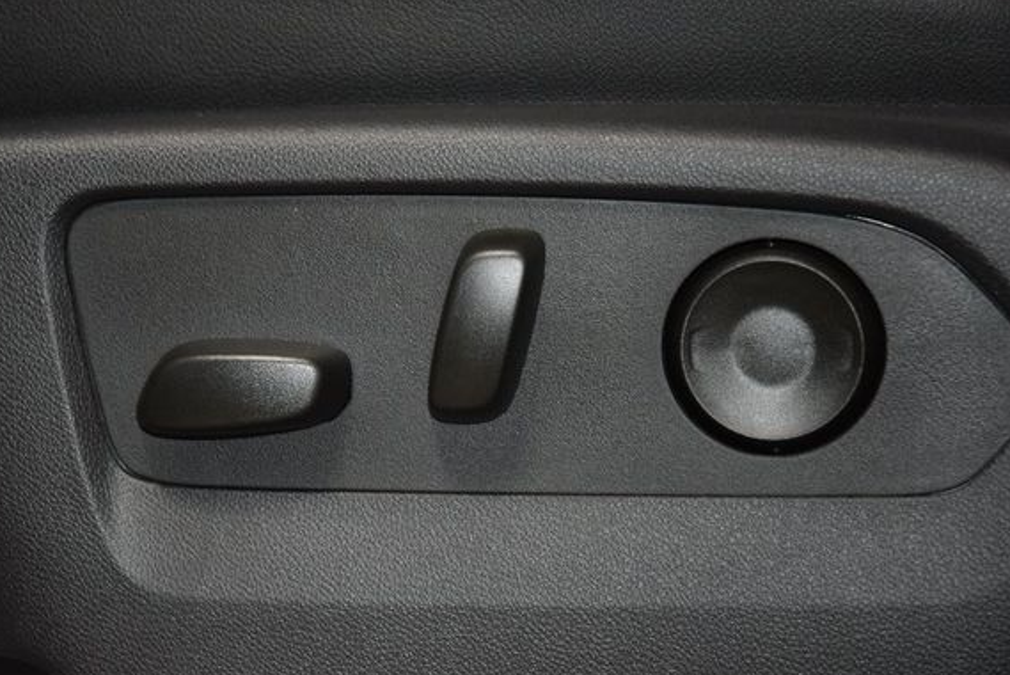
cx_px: 458
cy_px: 342
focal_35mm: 118
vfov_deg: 11.6
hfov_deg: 17.3
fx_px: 3312
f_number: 4.5
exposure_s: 1/40
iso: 1400
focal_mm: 70
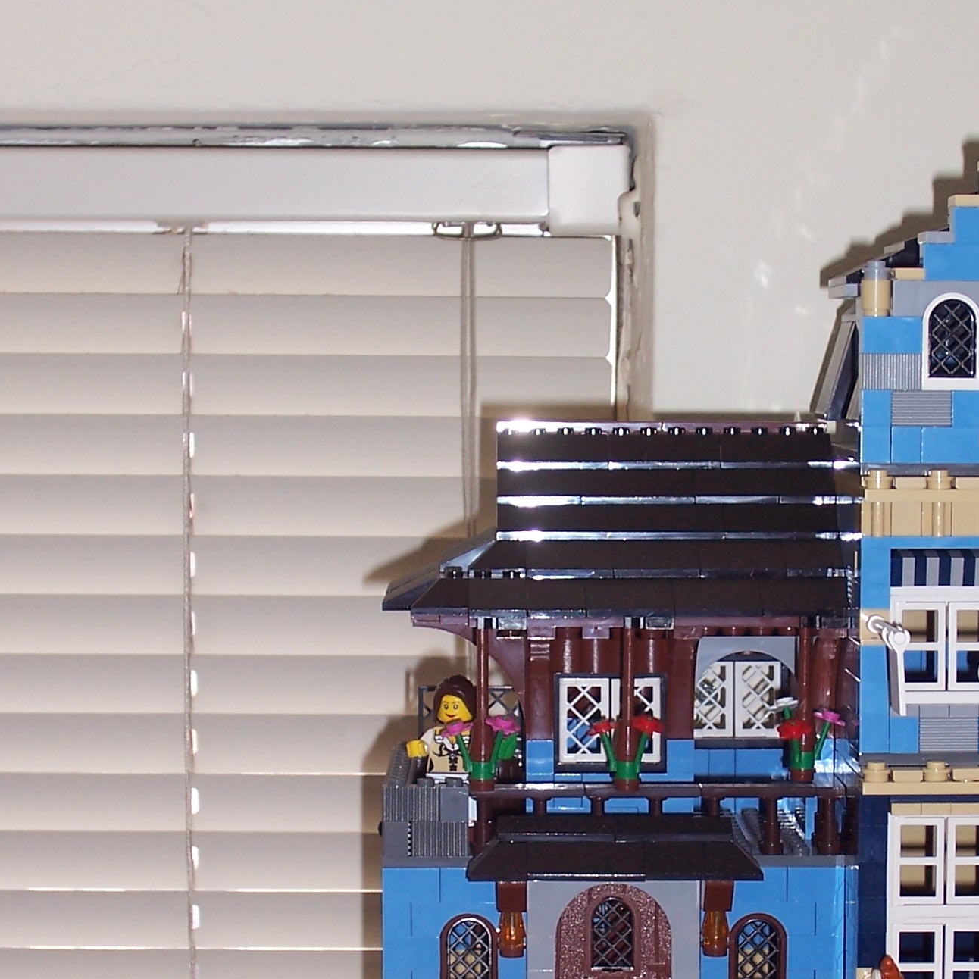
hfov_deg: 16.7
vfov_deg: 16.7
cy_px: 690
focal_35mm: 104
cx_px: 568
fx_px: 3328
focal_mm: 10.8
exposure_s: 1/90
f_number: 4
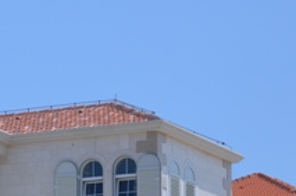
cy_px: 135
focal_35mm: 197
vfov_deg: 6.9
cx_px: -157
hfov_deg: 10.1
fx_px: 1615
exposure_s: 1/250
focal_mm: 35
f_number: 8
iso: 125
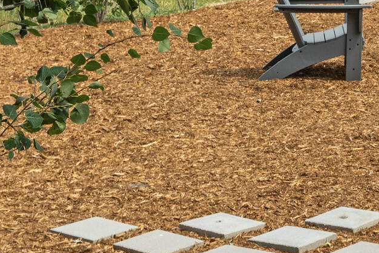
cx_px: 390
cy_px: -213
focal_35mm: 153
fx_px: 1612
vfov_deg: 8.6
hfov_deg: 13.2
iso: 400
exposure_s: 1/200
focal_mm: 32
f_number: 7.1
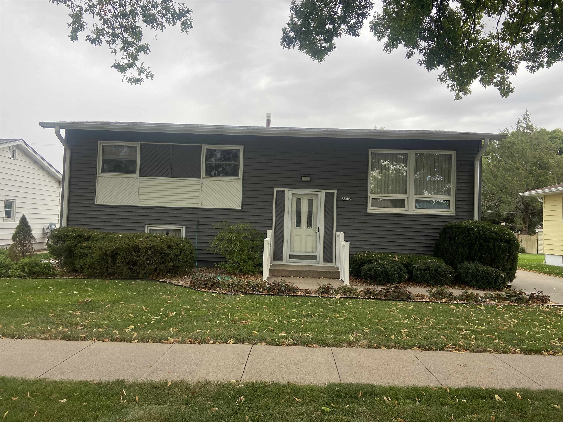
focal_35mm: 26
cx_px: 282
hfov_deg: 67.3
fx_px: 423
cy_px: 211
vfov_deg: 53.1
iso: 32
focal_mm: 4.25
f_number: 1.8
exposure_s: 1/398
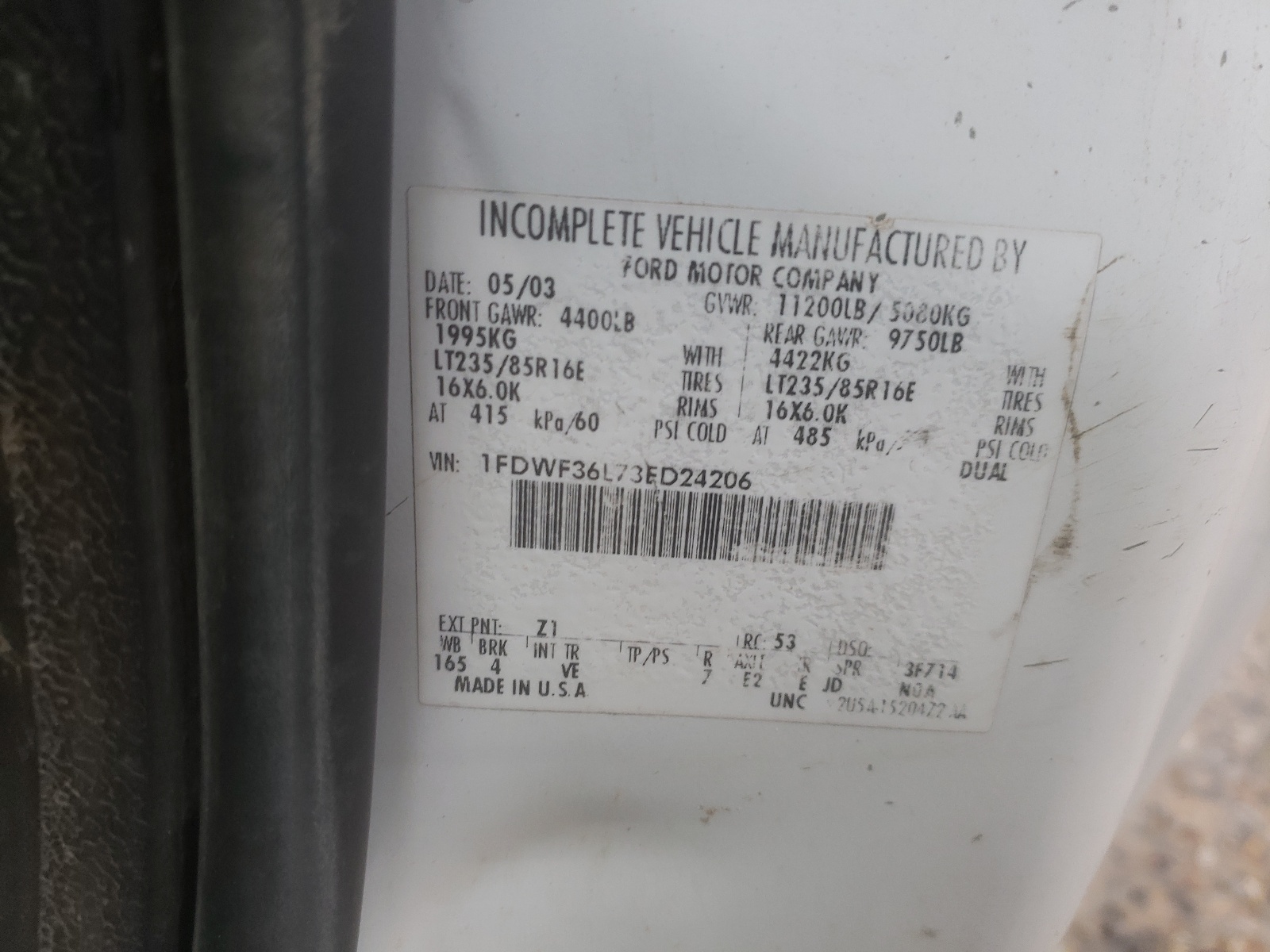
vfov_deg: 53.1
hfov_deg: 67.3
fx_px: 954
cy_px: 476
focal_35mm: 26
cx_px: 635
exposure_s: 1/120
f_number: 1.5
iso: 79
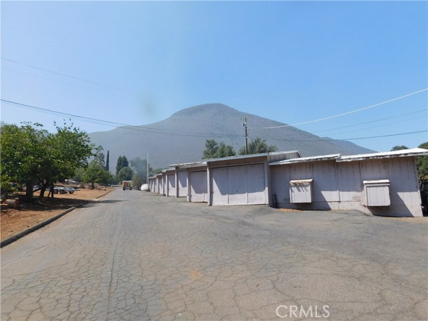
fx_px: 284
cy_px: 160
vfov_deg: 58.9
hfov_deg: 73.9
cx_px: 214
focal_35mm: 23
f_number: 6
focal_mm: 4
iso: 125
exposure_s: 1/400
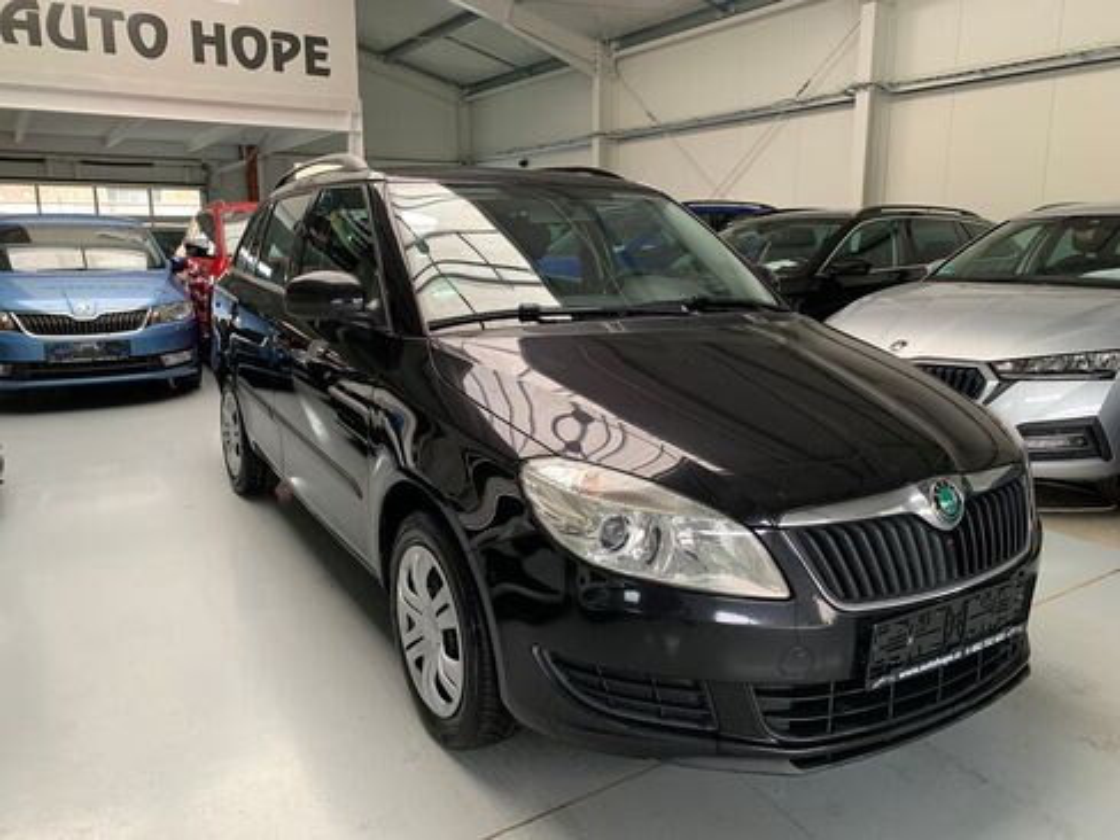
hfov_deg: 67.3
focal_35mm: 26
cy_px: 420
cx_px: 560
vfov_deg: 53.1
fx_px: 841
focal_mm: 4.25
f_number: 1.8
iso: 125
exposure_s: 1/60
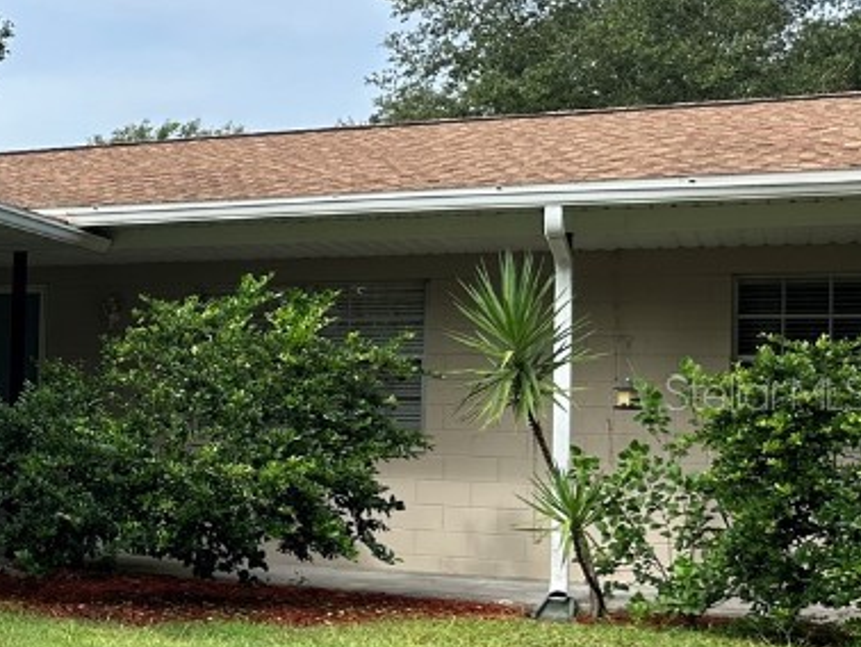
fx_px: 1618
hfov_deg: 25.3
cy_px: 392
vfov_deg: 22.6
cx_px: -287
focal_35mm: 65
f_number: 1.78
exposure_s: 1/2070
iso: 80
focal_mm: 6.86
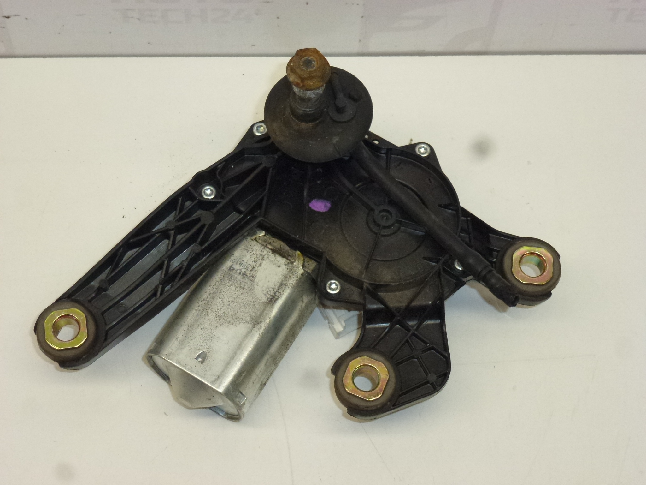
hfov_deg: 29.8
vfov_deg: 22.6
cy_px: 242
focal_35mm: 65
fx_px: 1213
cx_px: 323
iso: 400
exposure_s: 1/160
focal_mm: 11.7
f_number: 4.6
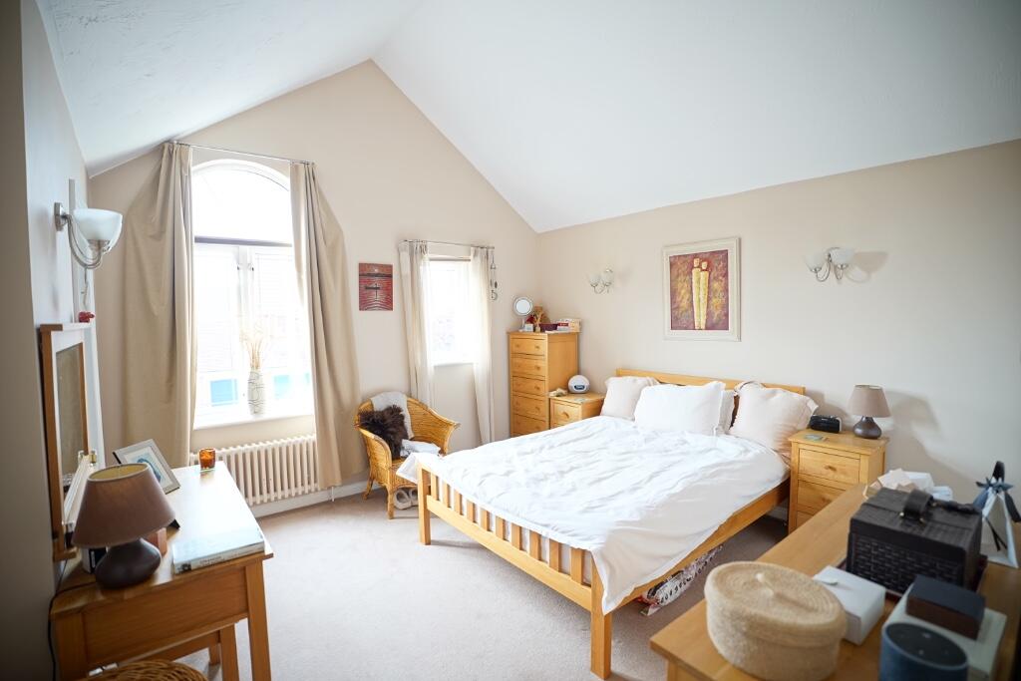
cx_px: 510
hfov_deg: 96.7
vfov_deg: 73.8
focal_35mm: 16
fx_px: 454
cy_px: 340
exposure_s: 1/30
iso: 250
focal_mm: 16
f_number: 2.8
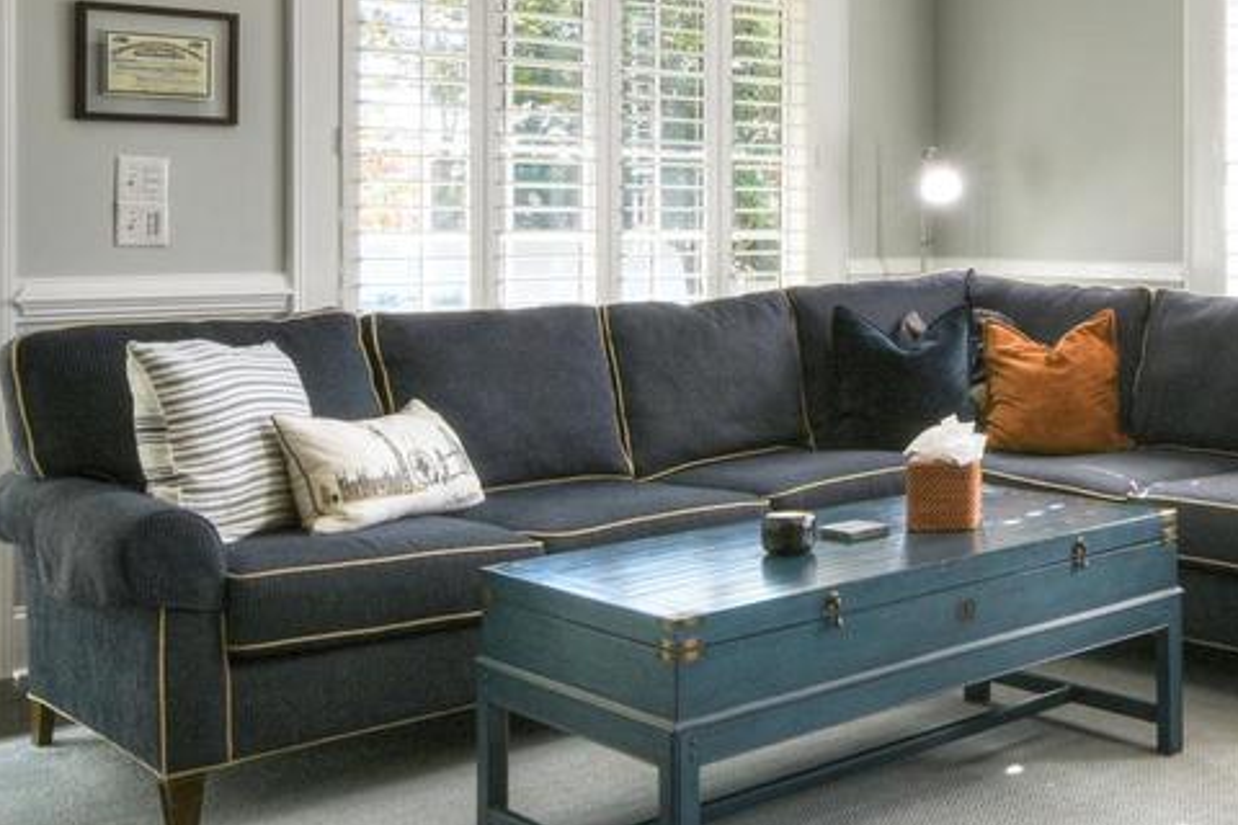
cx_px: 1168
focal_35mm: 48
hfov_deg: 37.7
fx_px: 1651
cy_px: 269
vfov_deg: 27.9
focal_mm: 16
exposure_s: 1/2.5
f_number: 22
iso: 100
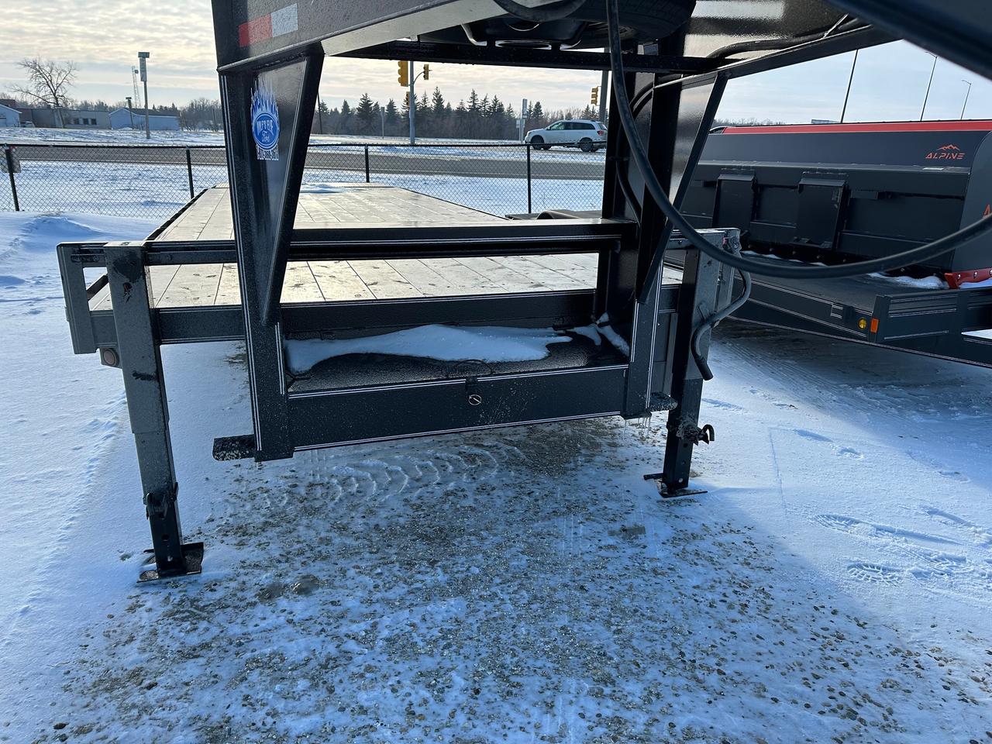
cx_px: 496
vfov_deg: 56.8
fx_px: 688
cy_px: 372
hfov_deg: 71.6
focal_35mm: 24
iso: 80
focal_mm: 6.86
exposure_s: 1/2525
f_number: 1.78
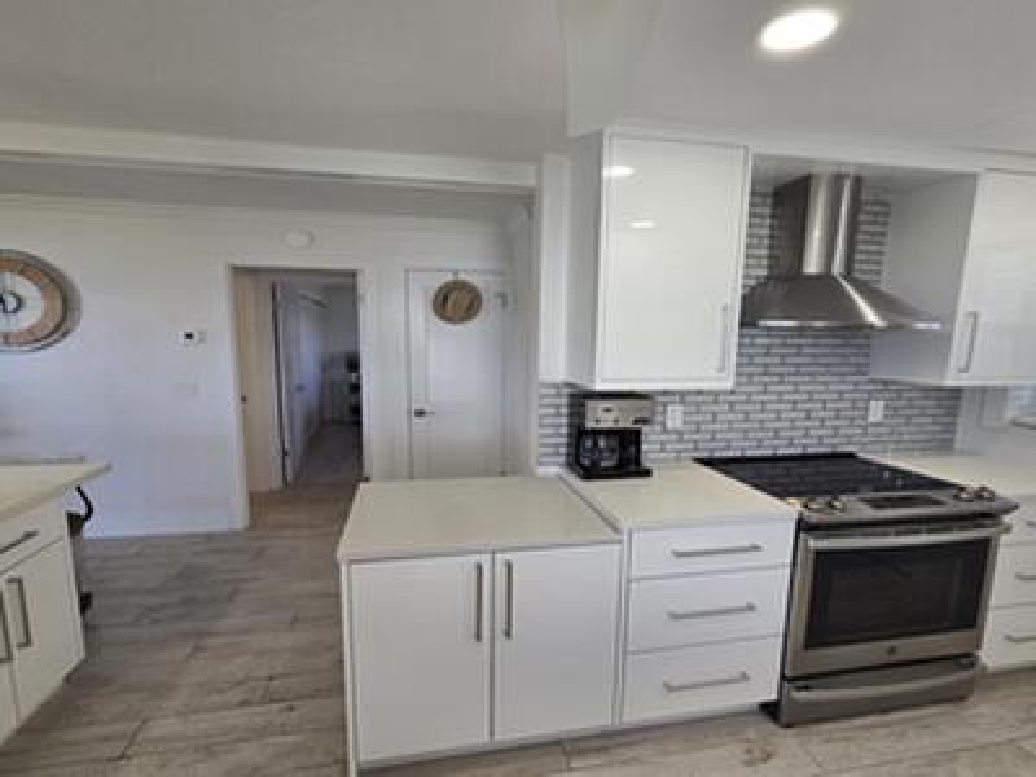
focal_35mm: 13
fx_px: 389
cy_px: 388
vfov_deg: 89.9
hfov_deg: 106.2
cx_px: 518
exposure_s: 1/120
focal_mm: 2.2
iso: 80
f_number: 2.2
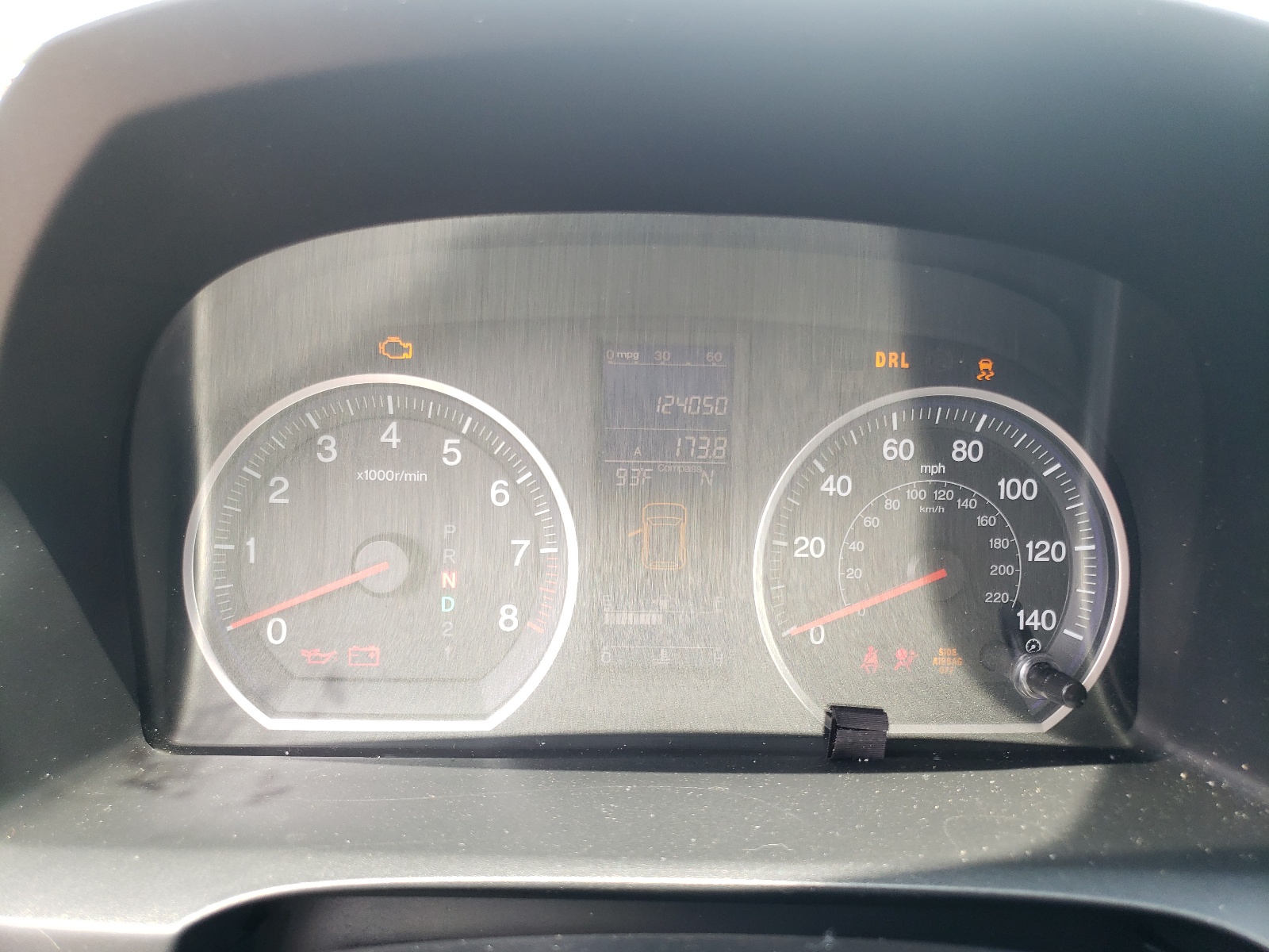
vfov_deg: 53.1
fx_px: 953
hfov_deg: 67.3
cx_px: 634
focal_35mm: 26
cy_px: 476
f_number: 1.5
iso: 50
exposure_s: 1/130
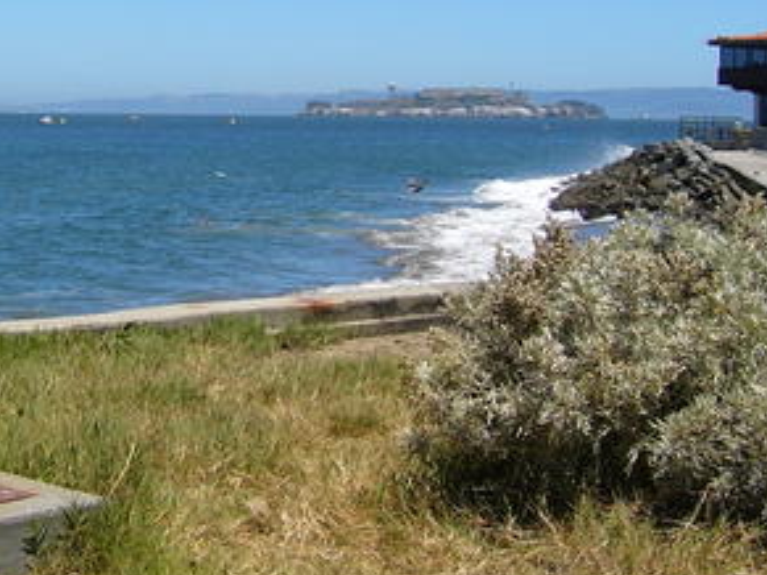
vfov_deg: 18.9
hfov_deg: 24.2
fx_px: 1705
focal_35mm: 77
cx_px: -3
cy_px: 82
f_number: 8
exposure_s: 1/200
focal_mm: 5.8
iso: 50
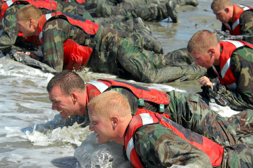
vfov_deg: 11.4
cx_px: 126
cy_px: 84
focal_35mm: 120
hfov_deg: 17.1
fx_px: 842
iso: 250
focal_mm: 80
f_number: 7.1
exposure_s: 1/640
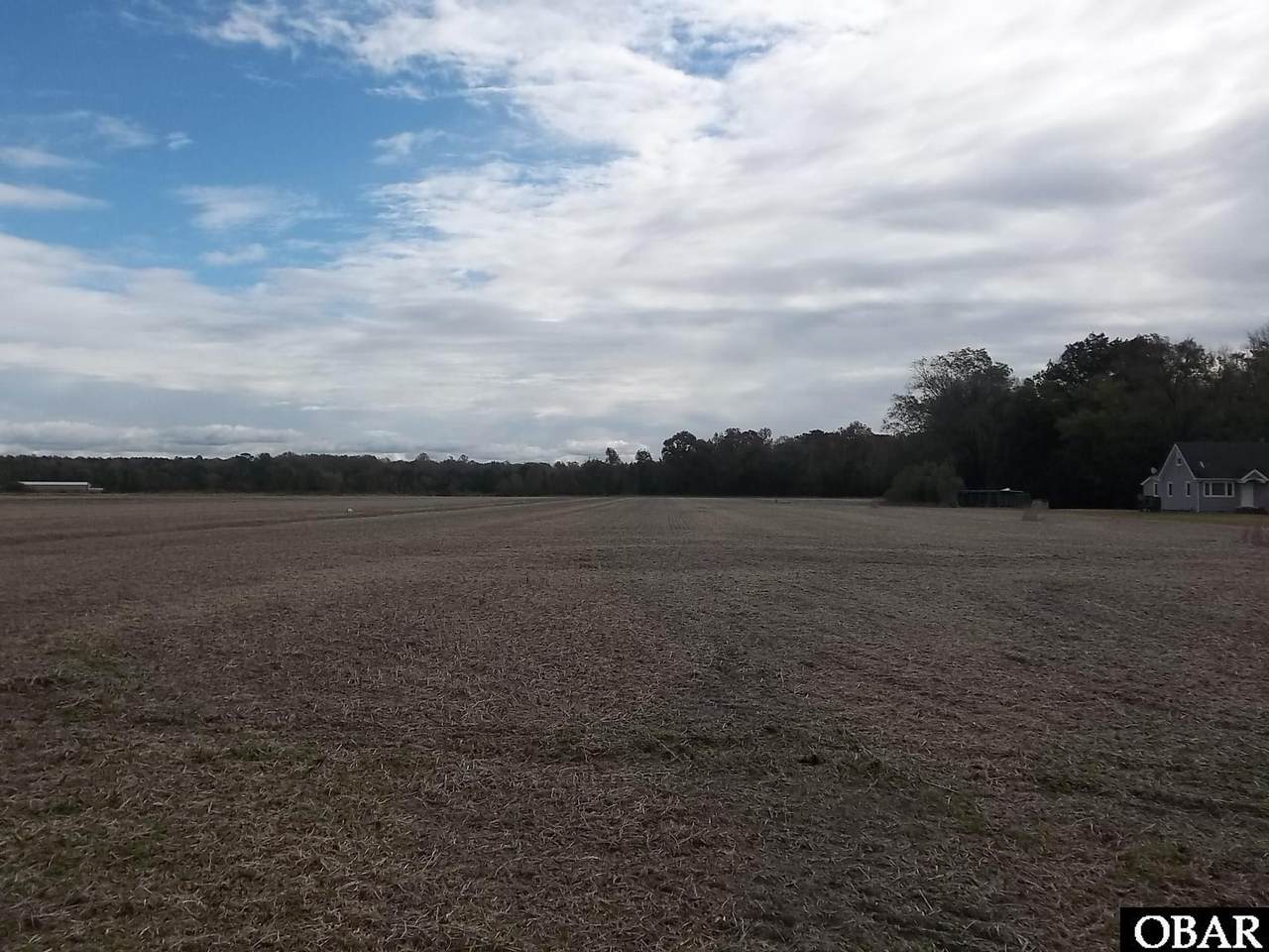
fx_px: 1173
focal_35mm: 32
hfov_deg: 56.8
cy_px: 476
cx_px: 634
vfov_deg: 44.2
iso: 80
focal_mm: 5.7
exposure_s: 1/250
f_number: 9.4
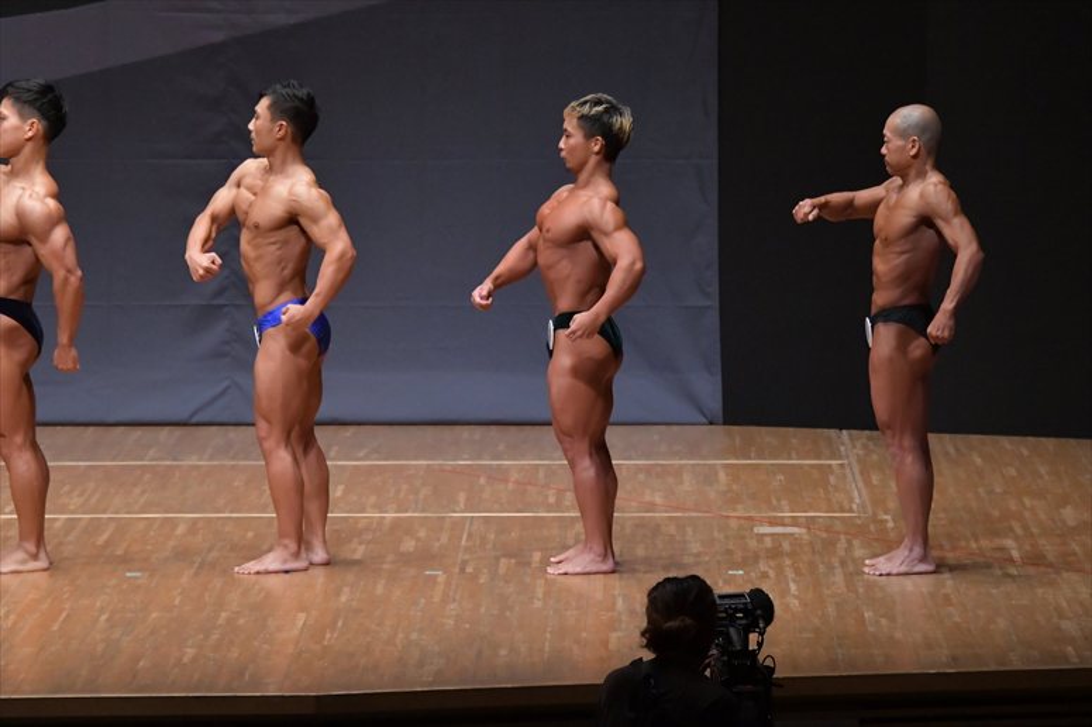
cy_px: 364
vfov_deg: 6.3
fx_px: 6579
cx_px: 546
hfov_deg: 9.5
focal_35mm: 217
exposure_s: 1/400
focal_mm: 145
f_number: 5.6
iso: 6400
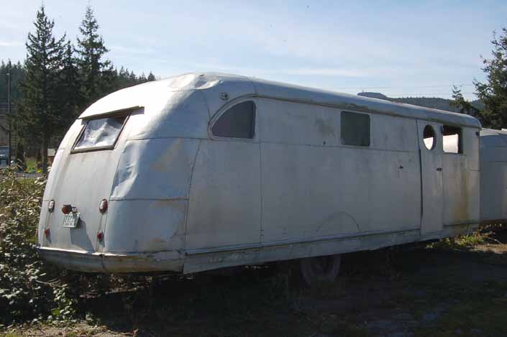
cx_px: 254
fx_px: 591
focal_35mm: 42
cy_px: 168
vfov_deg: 31.8
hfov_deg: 46.4
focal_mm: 28
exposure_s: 1/60
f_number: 22
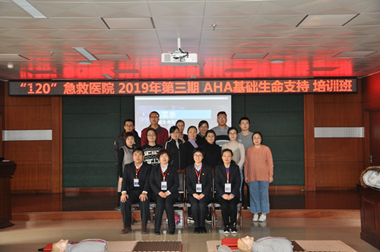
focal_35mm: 45
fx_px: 474
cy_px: 126
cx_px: 190
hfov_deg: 43.7
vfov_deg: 29.7
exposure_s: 1/60
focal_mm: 30
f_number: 4.2
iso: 800
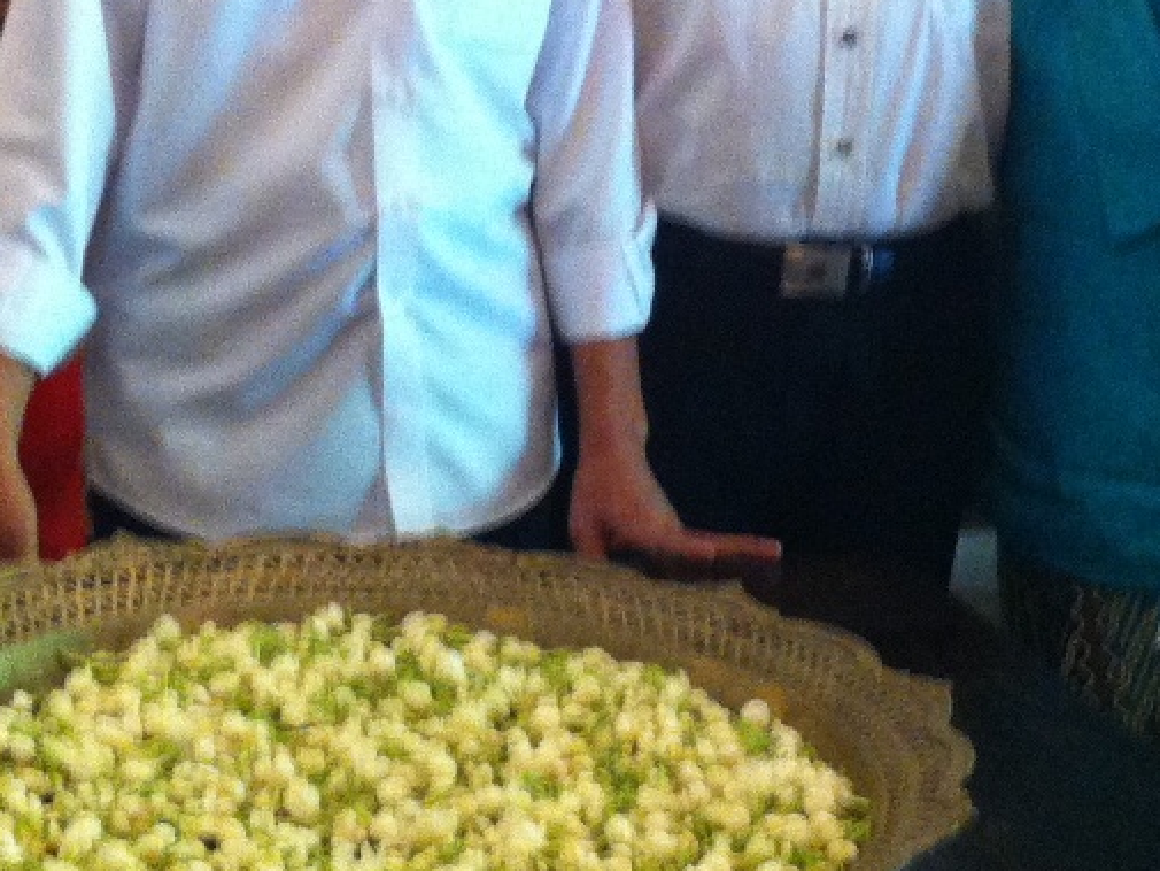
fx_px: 2380
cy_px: 5
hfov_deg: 27.1
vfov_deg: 20.1
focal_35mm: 71
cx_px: 843
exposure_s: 1/15
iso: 320
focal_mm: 3.85
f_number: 2.8
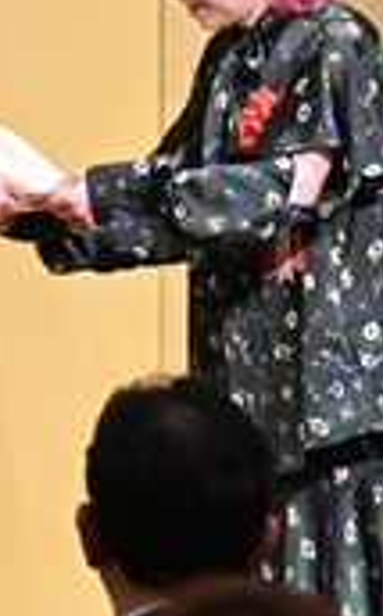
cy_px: 208
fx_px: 6854
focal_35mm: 409
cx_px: -50
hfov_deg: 3.2
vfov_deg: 5.1
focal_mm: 140
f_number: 7.1
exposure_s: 1/160
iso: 8000
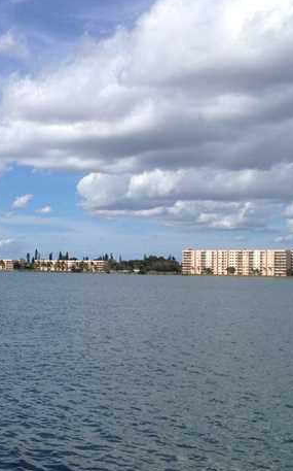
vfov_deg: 31.5
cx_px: 1
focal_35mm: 65
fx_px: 832
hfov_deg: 19.4
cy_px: 256
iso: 50
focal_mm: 4.28
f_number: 2.4
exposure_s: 1/3247
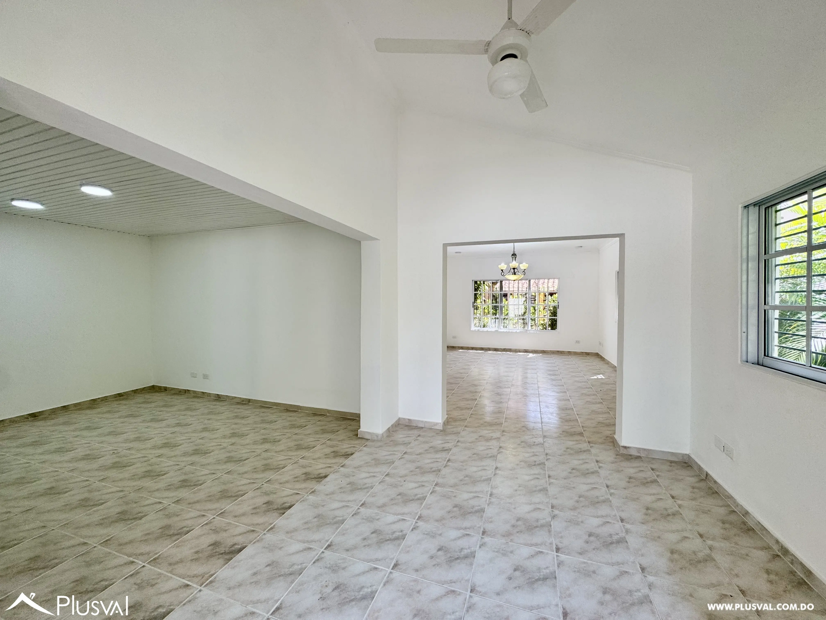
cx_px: 413
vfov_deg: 85.7
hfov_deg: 102.1
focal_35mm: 14
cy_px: 310
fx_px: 334
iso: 50
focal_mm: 2.22
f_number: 2.2
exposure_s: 1/120
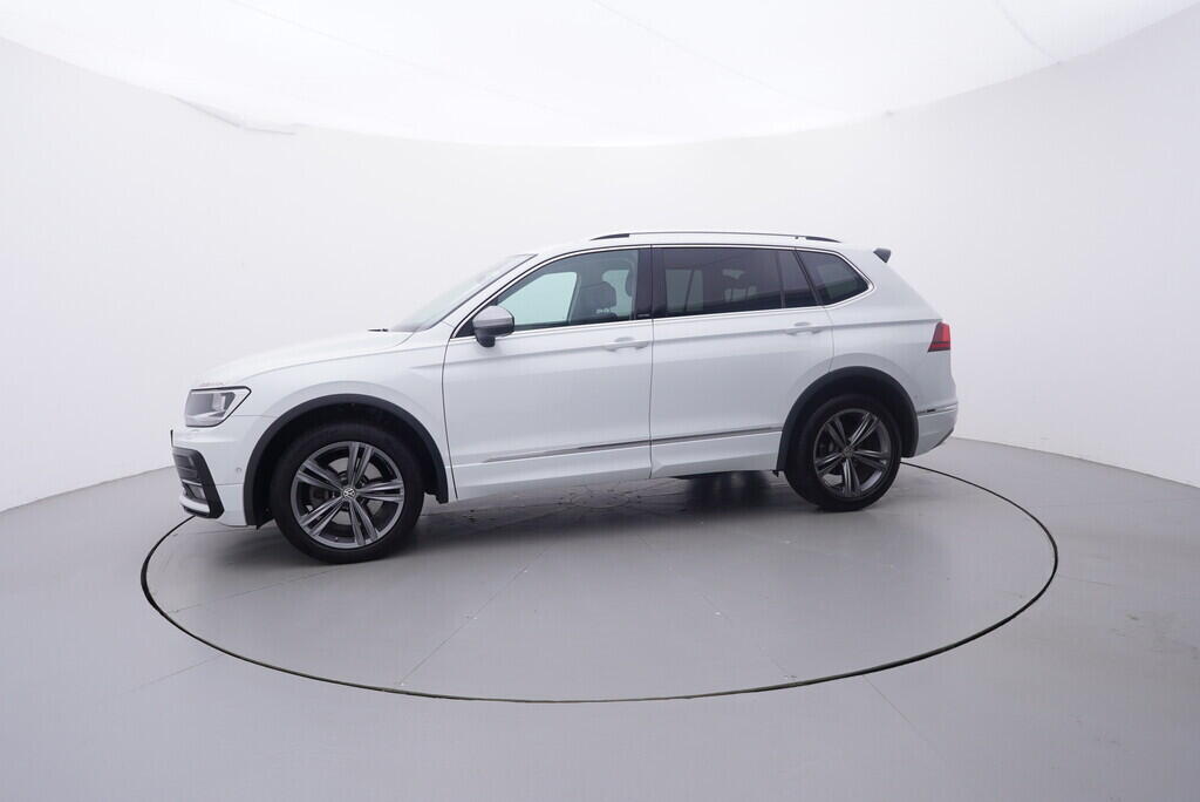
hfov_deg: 77.3
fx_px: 750
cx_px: 600
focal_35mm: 22
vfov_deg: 56.2
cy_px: 401
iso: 200
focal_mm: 15
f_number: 5
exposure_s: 1/80
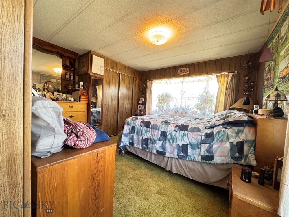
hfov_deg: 102.1
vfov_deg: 85.7
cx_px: 144
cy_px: 108
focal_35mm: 14
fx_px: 117
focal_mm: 2.22
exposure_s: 1/60
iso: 500
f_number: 2.2
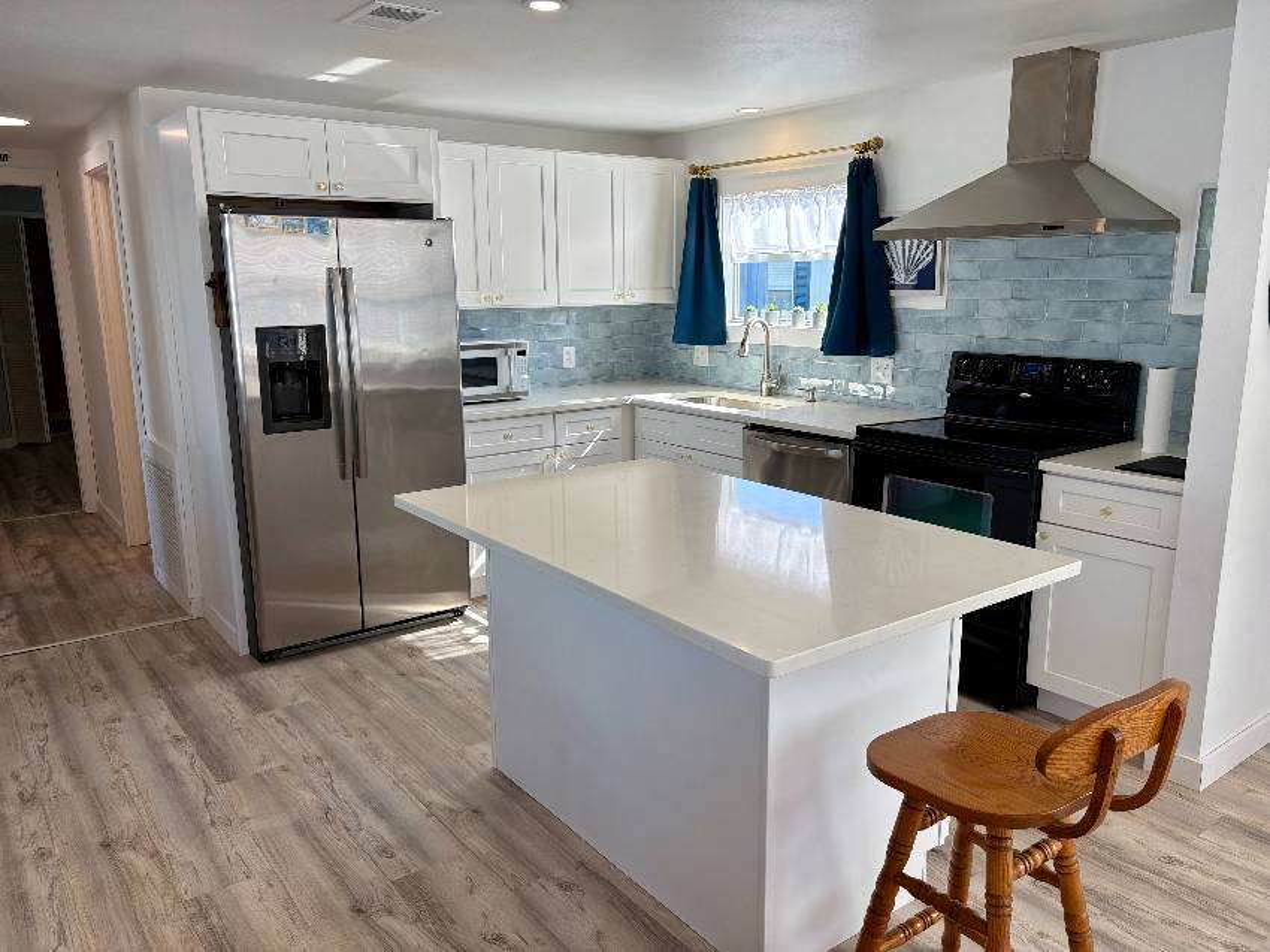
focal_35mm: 26
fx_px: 954
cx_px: 635
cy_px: 476
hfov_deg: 67.3
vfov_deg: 53.0
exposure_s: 1/294
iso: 40
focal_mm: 5.96
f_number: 1.6
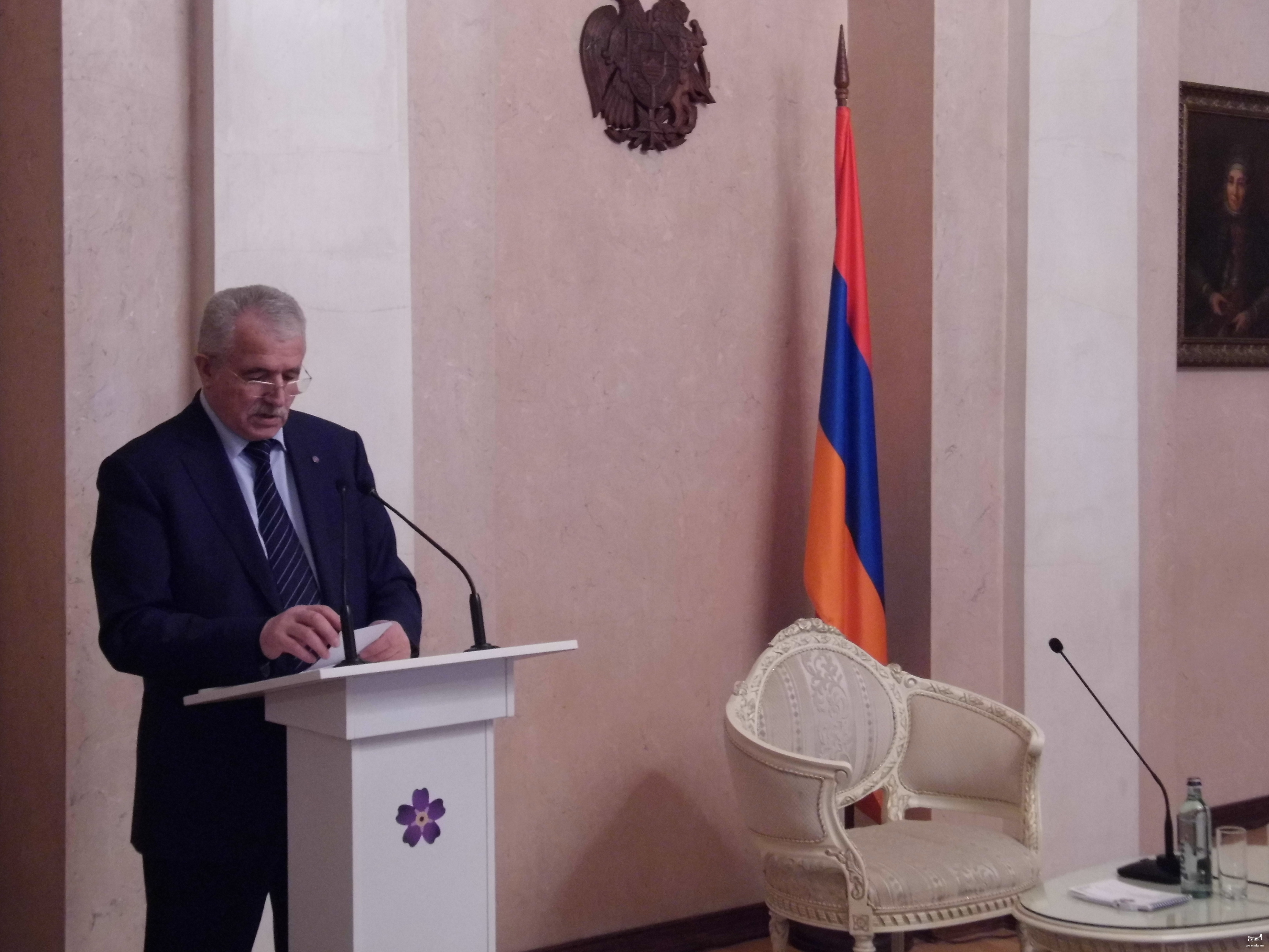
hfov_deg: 33.2
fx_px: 2126
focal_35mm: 58
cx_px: 634
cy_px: 476
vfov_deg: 25.2
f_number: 3.9
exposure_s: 1/15
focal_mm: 10.4
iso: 400
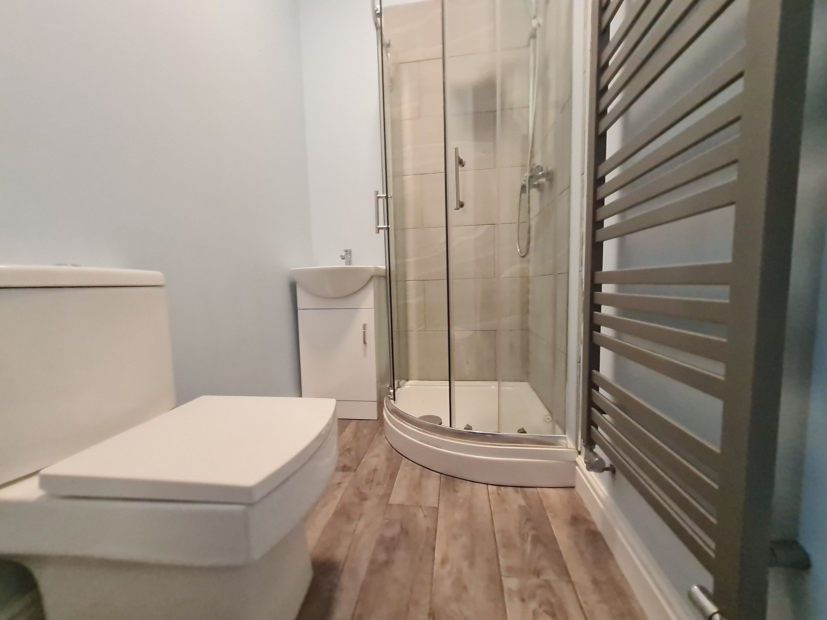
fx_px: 311
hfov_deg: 106.2
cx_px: 414
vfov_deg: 89.9
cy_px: 310
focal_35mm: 13
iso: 400
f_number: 2.2
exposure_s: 1/50
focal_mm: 1.74
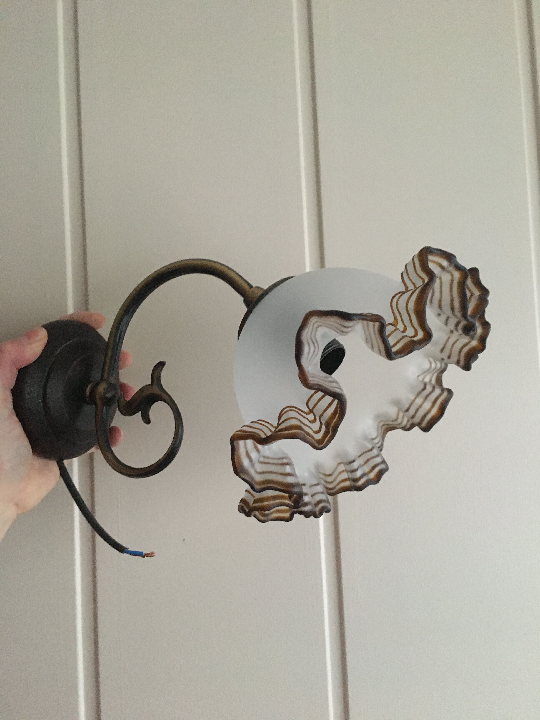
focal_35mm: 29
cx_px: 270
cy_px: 360
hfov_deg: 48.2
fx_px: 603
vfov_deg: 61.7
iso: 500
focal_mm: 4.15
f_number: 2.2
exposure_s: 1/17
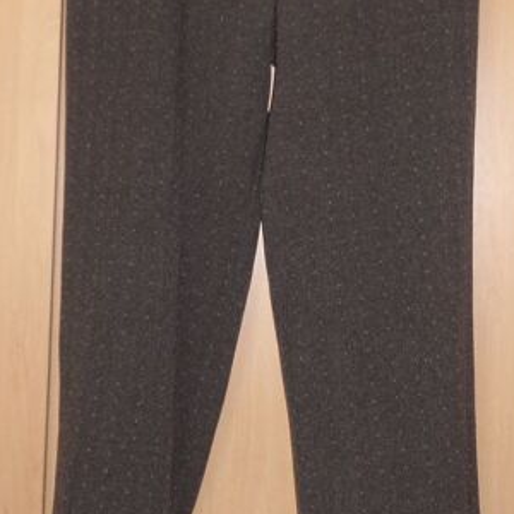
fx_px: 1361
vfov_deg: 21.3
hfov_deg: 21.4
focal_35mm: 81
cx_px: 259
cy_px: 149
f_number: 4.7
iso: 200
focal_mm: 7.8
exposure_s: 1/34
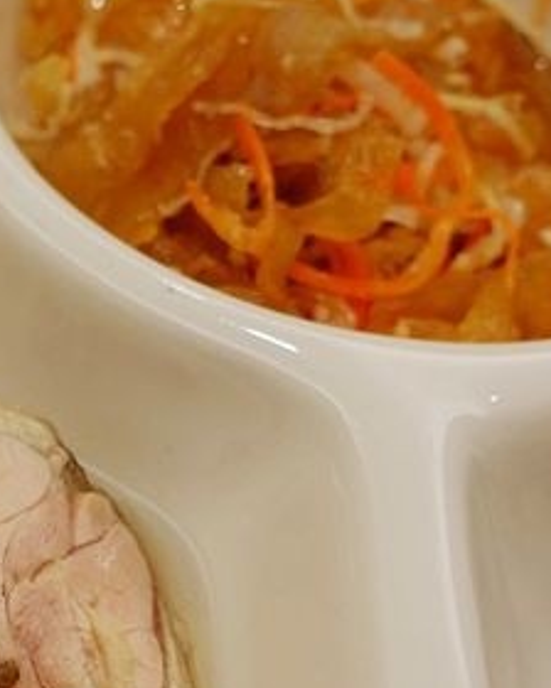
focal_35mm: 72
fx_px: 1468
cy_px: 466
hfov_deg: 20.2
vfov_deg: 26.2
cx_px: -66
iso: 200
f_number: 2.8
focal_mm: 12.06
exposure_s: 1/40
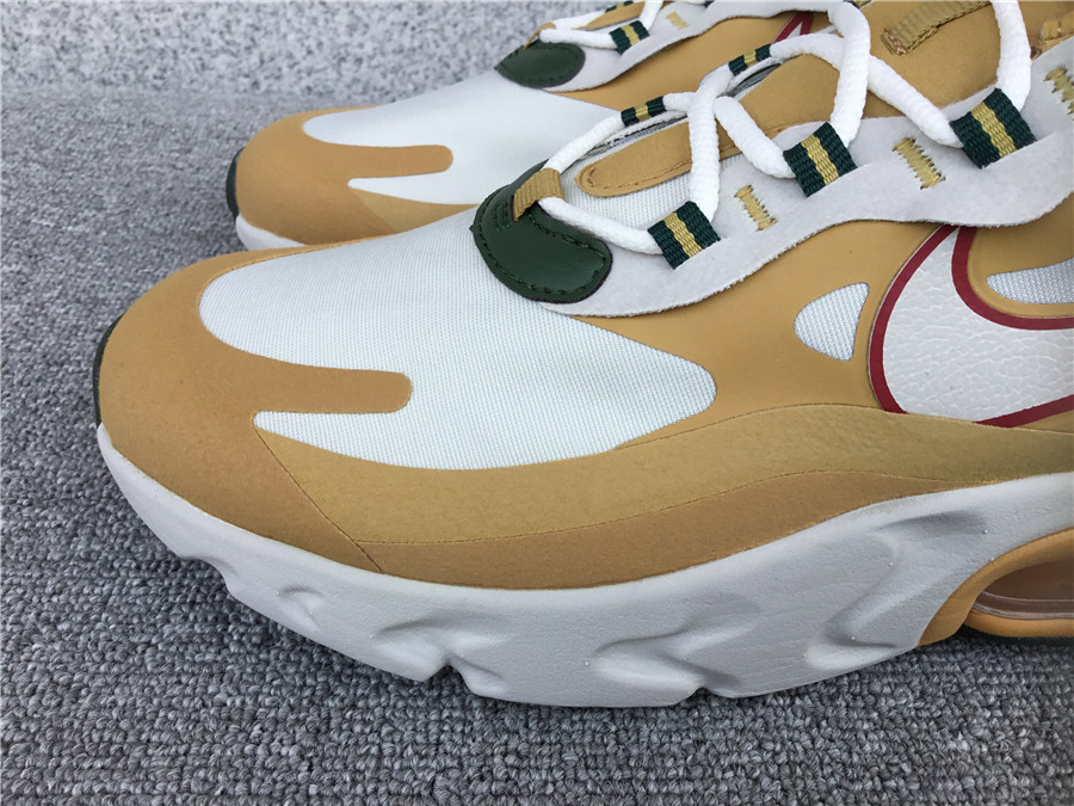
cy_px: 403
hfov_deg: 58.4
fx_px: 962
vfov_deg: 45.4
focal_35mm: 31
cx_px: 537
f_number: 2.4
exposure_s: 1/485
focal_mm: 3.3
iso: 25
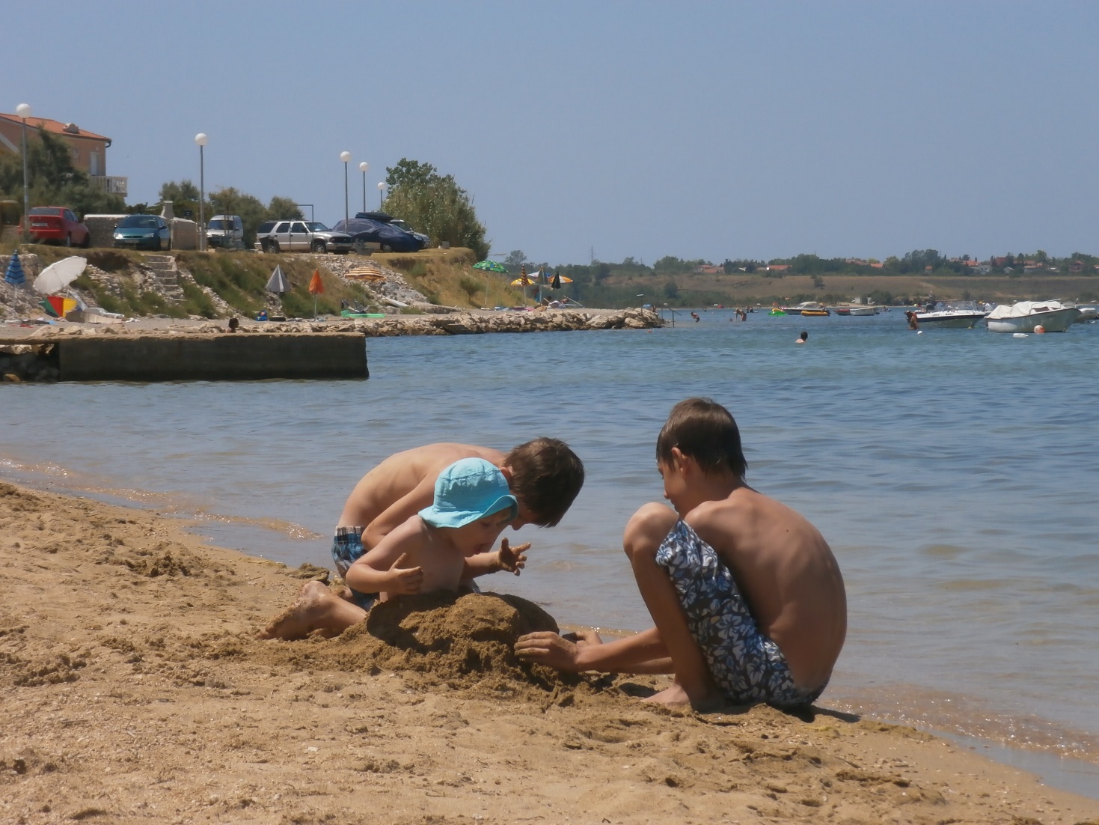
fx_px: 4128
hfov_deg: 15.2
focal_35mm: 130
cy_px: 412
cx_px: 550
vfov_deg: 11.4
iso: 80
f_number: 6.5
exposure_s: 1/500
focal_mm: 23.5
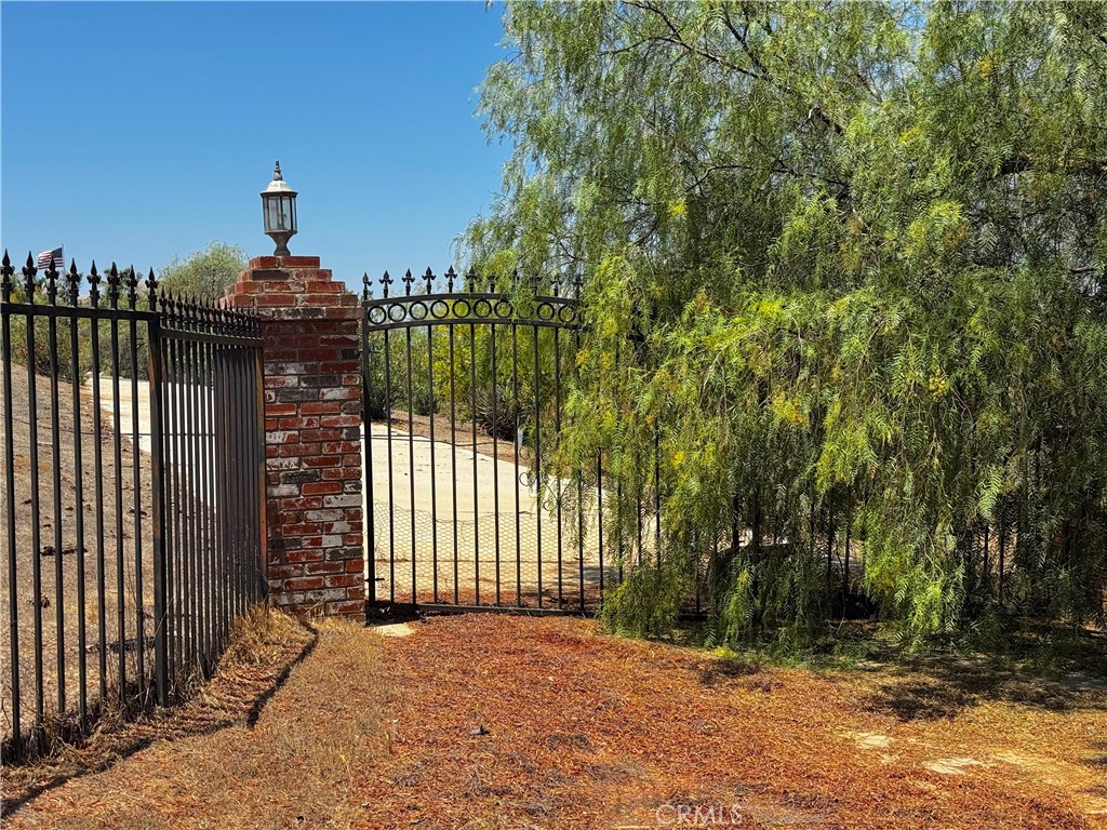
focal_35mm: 48
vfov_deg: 30.3
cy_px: 415
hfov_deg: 39.7
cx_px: 554
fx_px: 1535
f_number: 1.78
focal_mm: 6.76
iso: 64
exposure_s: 1/4049
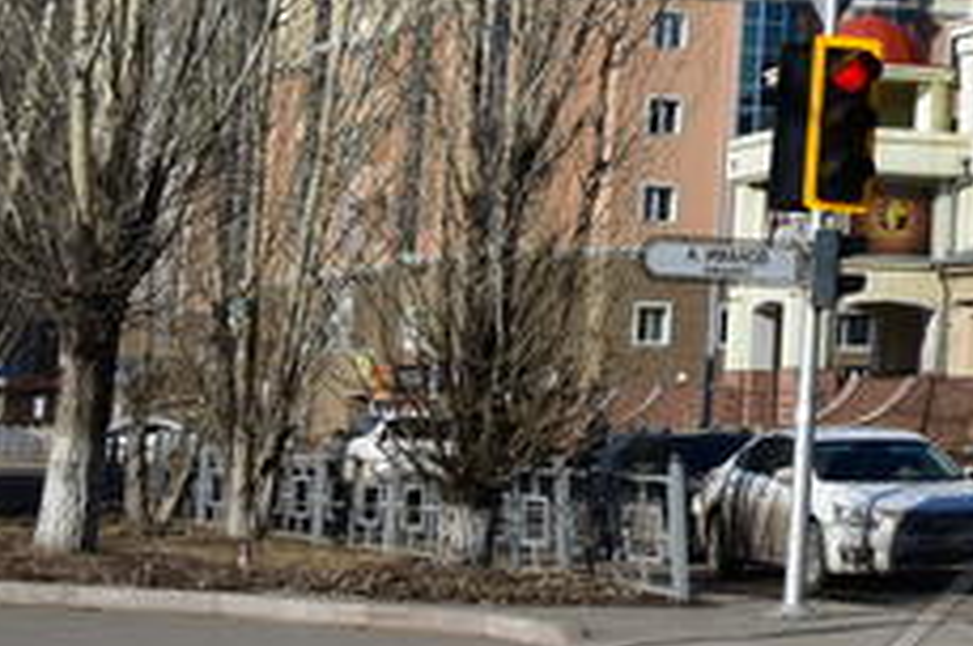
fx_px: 3236
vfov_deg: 11.0
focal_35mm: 120
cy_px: -272
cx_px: 1814
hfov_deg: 14.7
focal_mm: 21
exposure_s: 1/320
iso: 100
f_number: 9
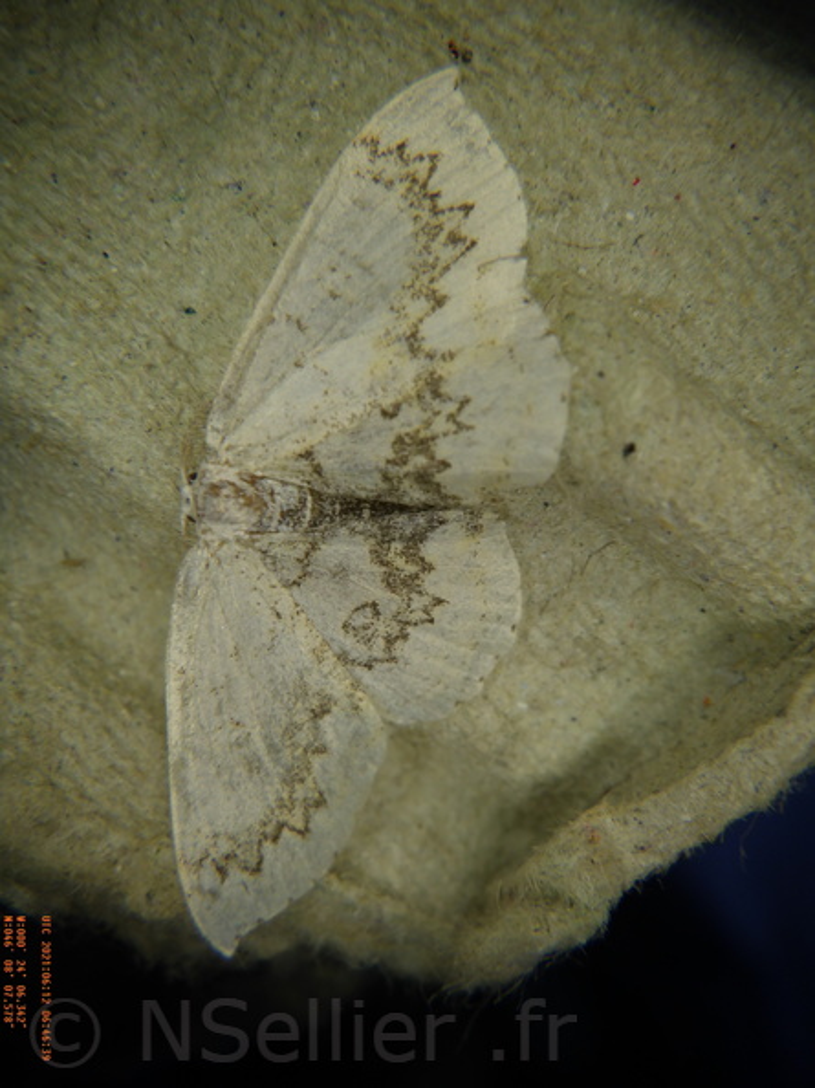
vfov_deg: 54.0
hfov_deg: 41.8
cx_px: 408
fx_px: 1068
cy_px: 544
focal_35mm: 34
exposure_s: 1/2500
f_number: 4.6
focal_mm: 6.1
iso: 125
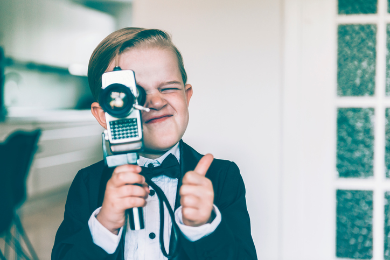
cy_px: 130
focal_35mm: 62
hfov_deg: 32.4
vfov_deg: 21.9
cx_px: 195
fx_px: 672
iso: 1000
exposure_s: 1/640
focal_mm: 62
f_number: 3.2
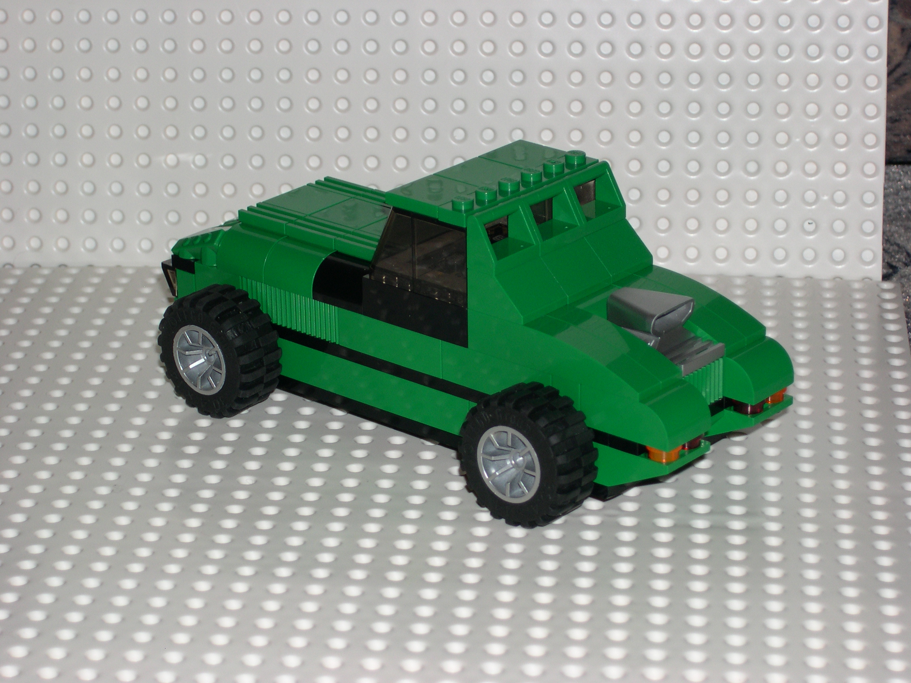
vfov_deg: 13.0
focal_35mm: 114
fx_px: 3000
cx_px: 456
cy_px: 342
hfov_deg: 17.3
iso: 100
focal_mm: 24
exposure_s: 1/60
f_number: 4.9
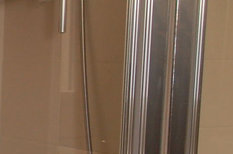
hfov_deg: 12.8
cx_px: -159
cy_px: 139
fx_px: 957
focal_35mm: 148
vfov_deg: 9.2
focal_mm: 25
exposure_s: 1/30
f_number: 7.1
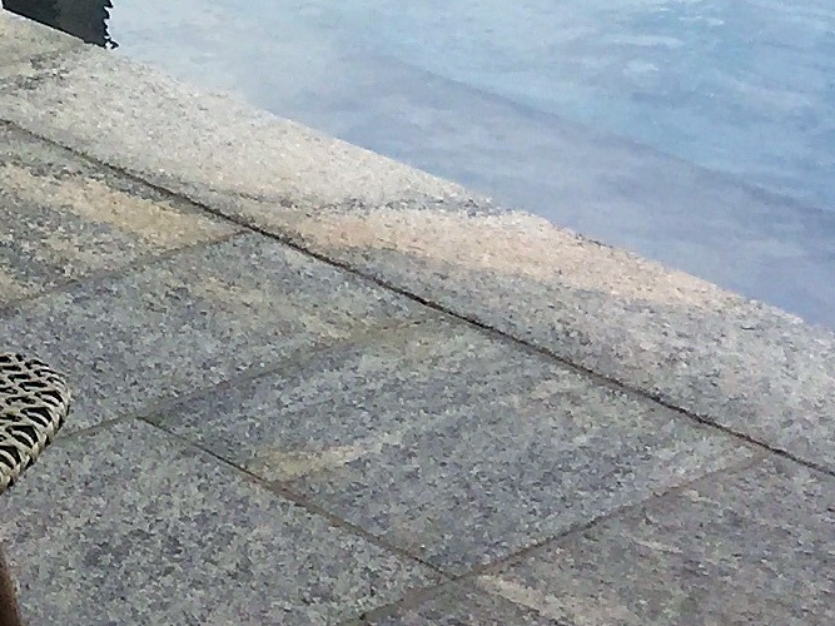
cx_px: -247
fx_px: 3425
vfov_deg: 9.9
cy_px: -481
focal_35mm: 142
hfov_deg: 13.4
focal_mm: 4.15
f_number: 2.2
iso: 32
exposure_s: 1/1319
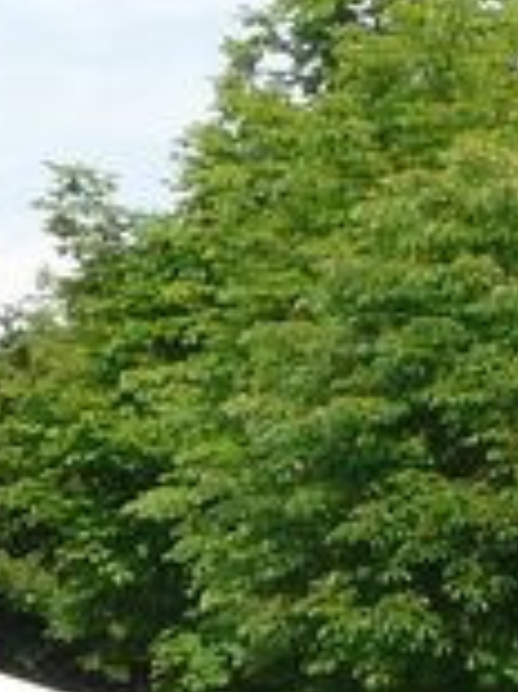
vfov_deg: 3.6
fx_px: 10869
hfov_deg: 2.7
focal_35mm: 544
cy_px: 1040
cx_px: 719
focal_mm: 13.6
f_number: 4
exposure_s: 1/500
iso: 100
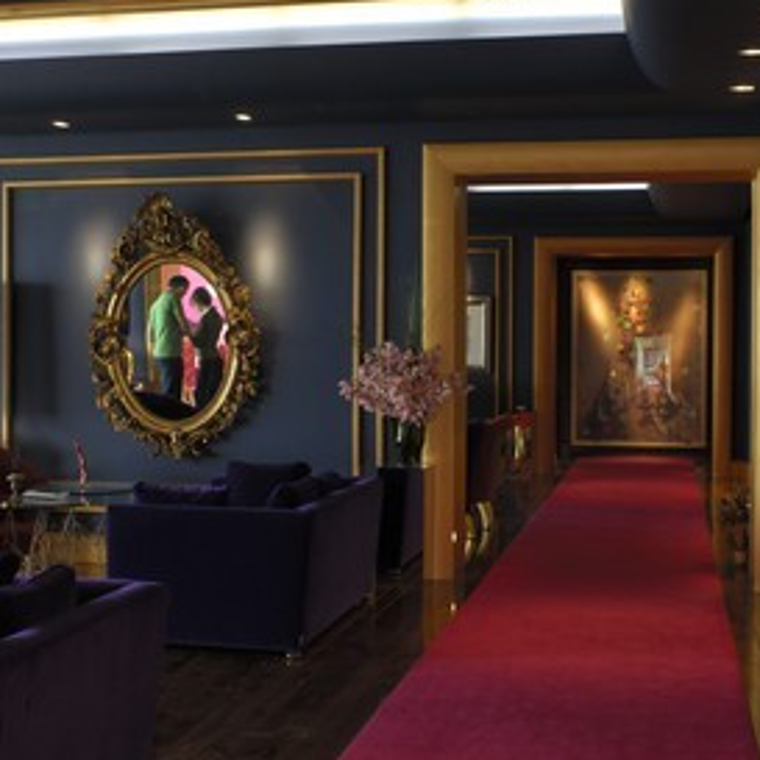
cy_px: 376
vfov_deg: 31.1
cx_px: 363
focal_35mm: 55
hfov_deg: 31.1
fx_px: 1366
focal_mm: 28
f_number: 8
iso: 100
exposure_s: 1/1.43
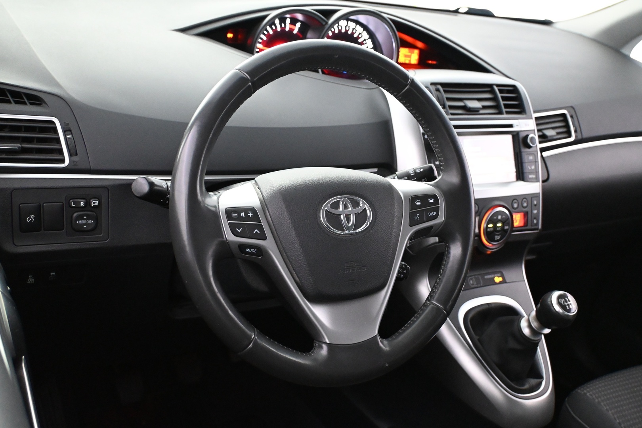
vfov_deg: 32.4
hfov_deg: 47.2
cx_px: 321
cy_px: 214
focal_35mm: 41
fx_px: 736
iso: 5600
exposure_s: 1/40
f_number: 4.5
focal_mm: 27.5
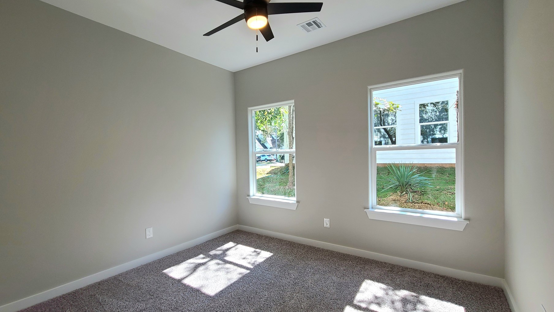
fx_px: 220
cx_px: 270
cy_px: 165
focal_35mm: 15
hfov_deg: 103.0
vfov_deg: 70.5
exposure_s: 1/139
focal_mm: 2.2
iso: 64
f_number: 2.2
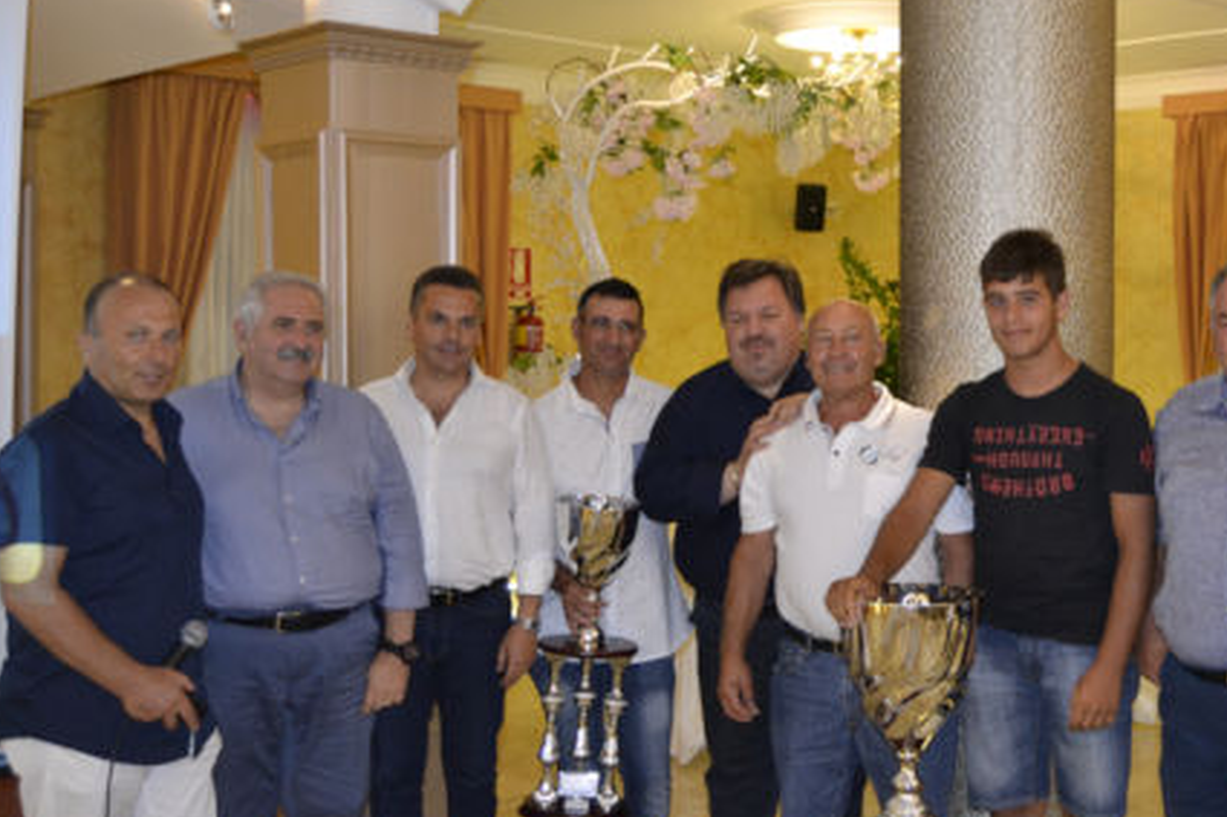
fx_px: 1659
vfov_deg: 27.6
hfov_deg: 40.1
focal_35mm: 49
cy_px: 329
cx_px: 820
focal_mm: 23
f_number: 3.8
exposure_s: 1/60
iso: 1100
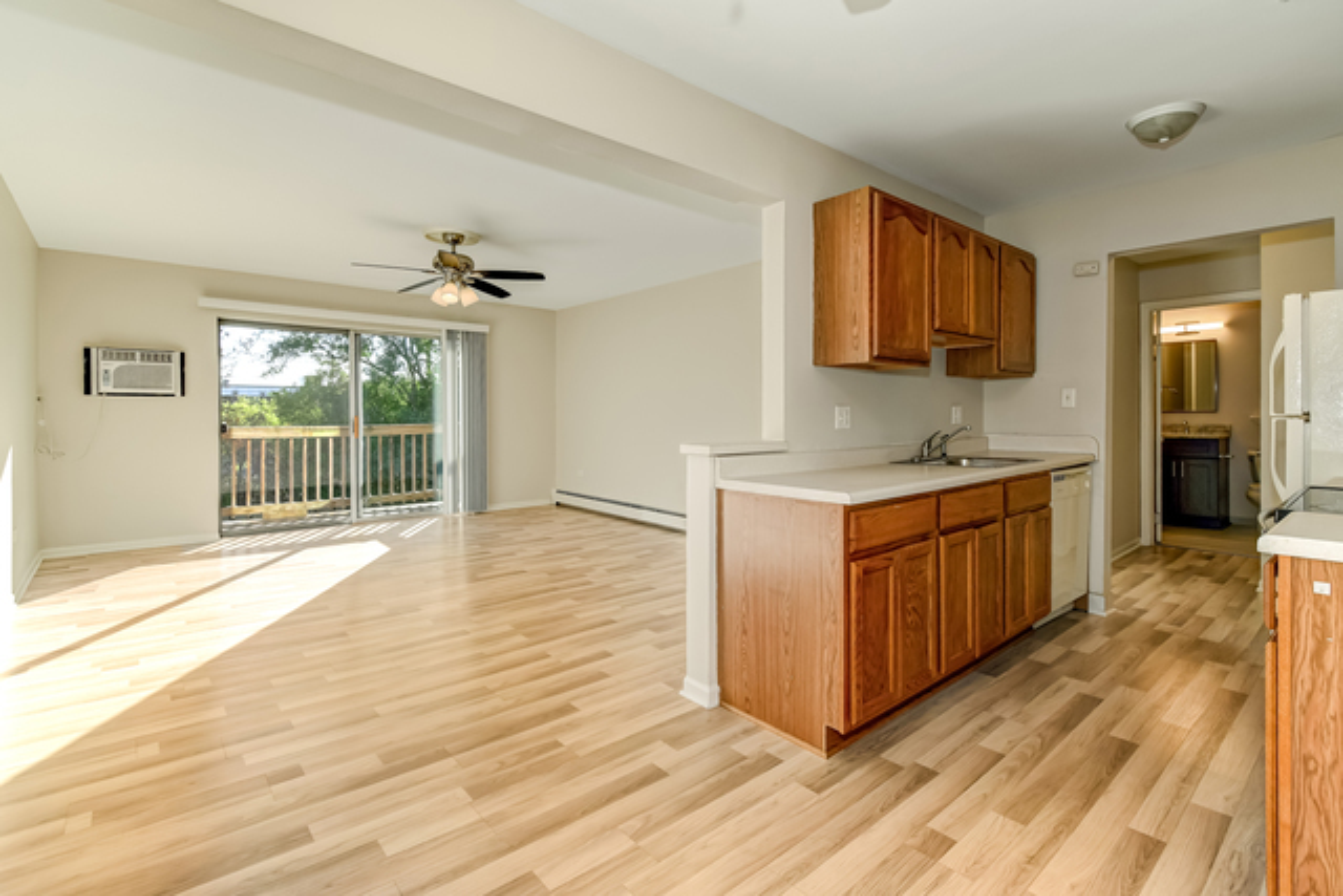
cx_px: 672
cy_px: 448
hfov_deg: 100.4
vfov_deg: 77.4
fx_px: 560
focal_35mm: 15
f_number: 8
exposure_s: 1/25
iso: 125
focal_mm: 10
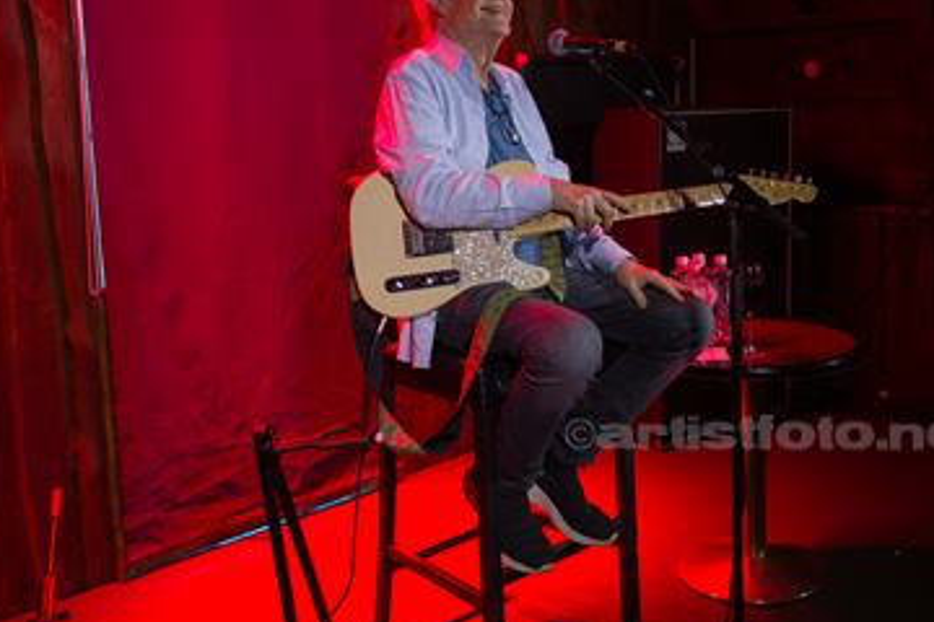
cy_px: 245
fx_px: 1038
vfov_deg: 33.3
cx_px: 584
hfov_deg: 48.0
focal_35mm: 40
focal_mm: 20
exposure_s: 1/160
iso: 2000
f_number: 1.8
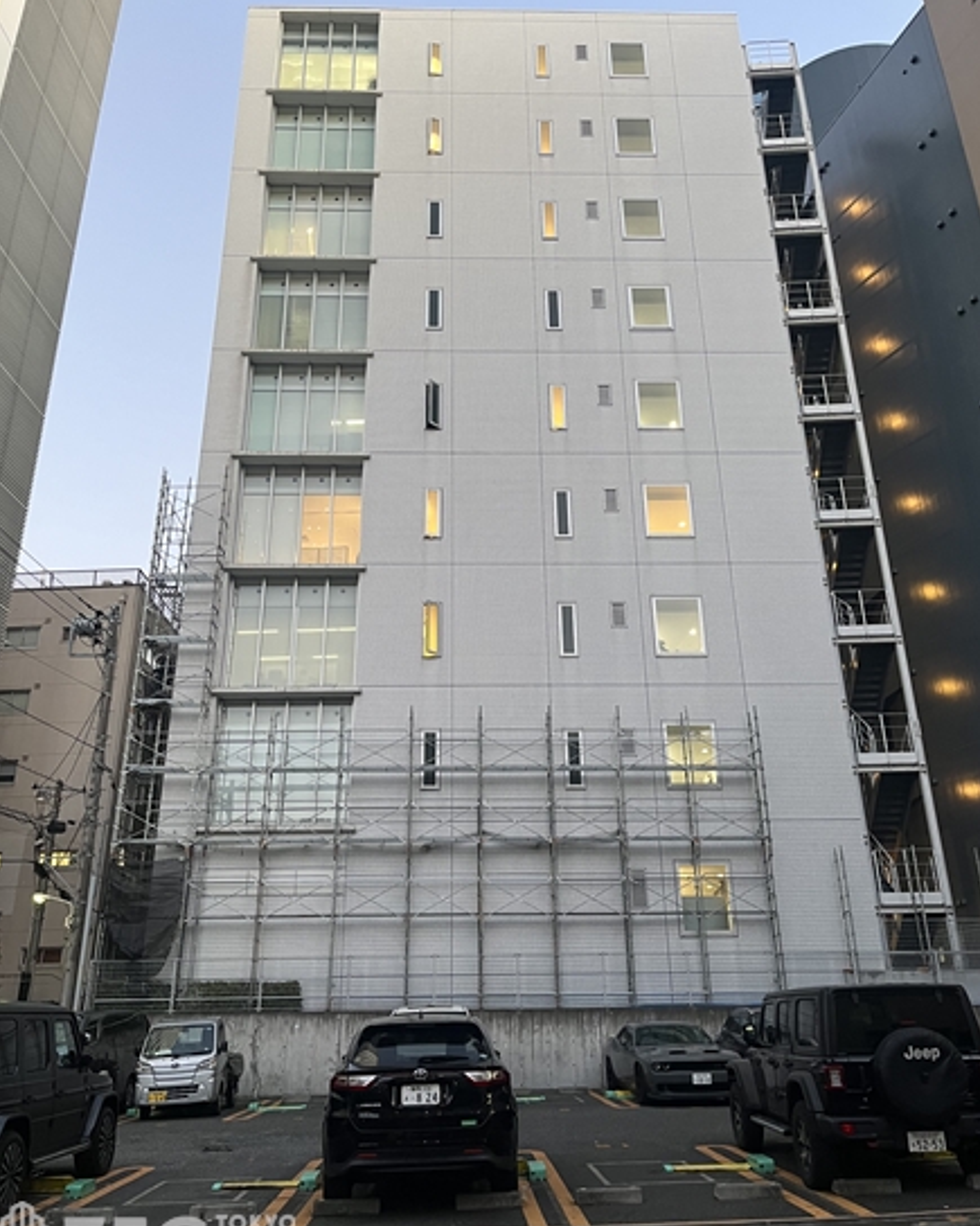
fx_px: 1015
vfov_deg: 62.2
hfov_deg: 51.5
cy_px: 608
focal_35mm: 28
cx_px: 498
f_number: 1.6
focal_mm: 5.1
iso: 160
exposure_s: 1/50
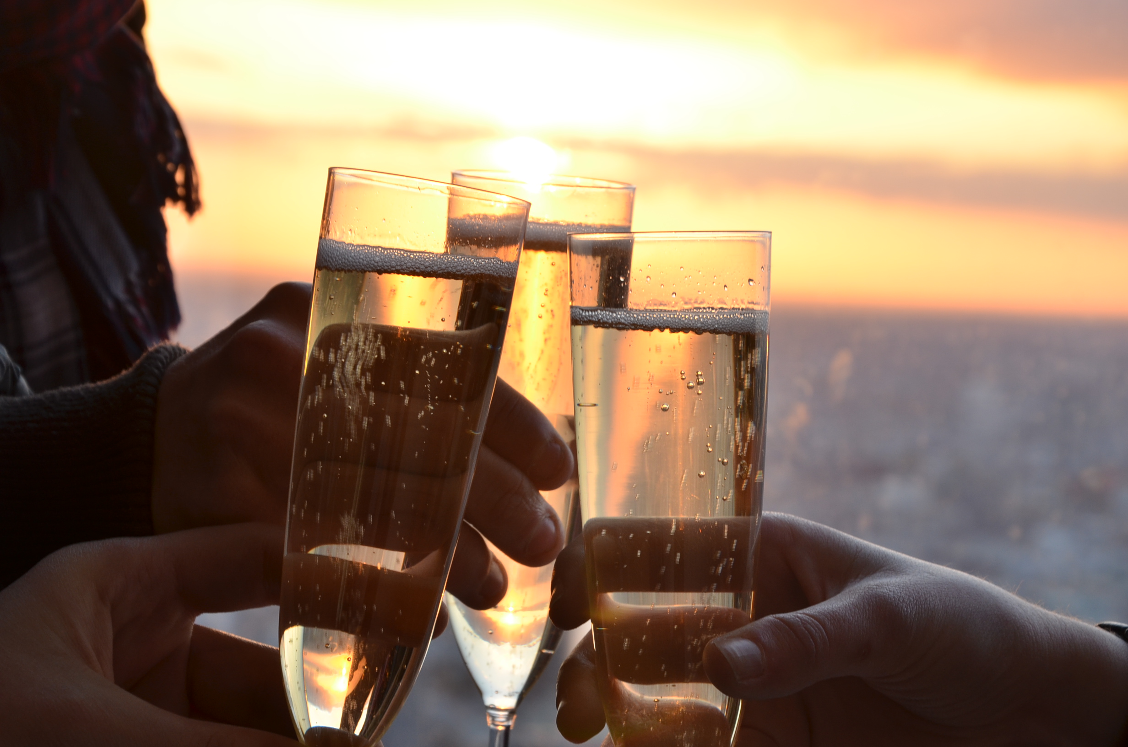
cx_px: 564
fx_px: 3283
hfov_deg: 19.5
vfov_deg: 13.0
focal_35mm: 105
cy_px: 374
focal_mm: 70
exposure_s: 1/30
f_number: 10
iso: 200
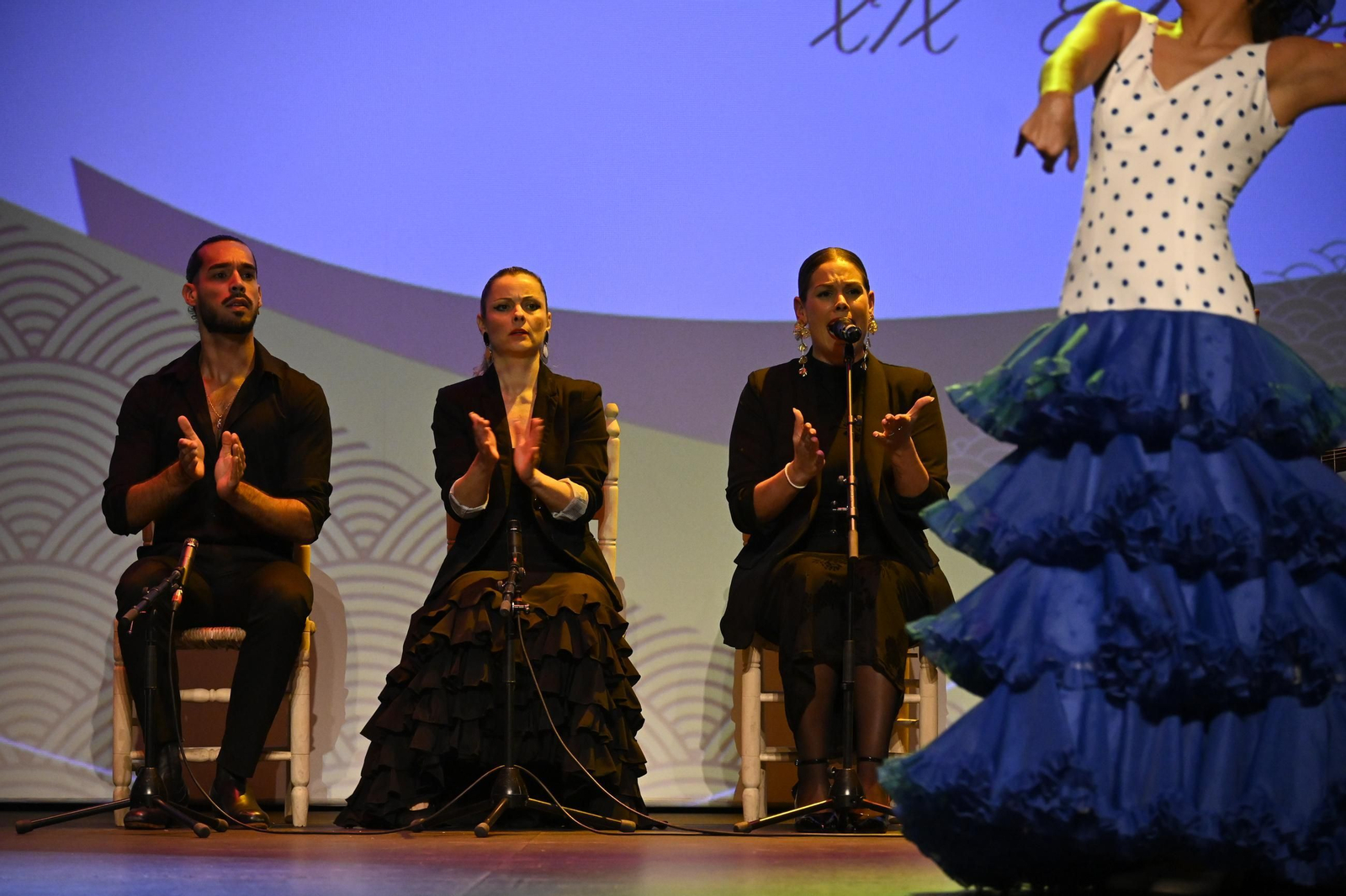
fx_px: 6167
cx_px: 673
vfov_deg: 8.3
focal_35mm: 165
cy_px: 448
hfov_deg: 12.5
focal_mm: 110
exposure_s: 1/200
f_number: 5
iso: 3200
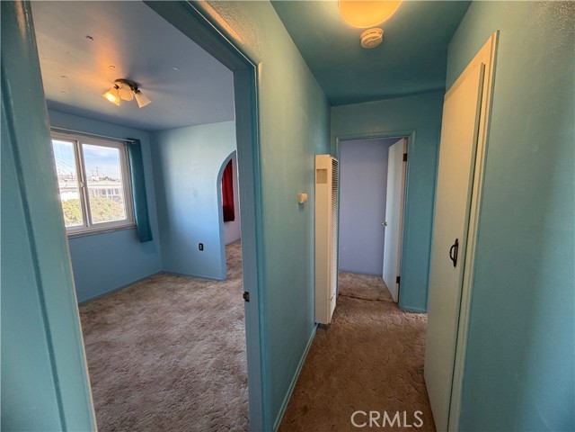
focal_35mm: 14
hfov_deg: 102.1
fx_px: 233
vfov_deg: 85.7
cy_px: 216
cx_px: 288
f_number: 2.2
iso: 200
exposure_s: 1/60
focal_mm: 2.22
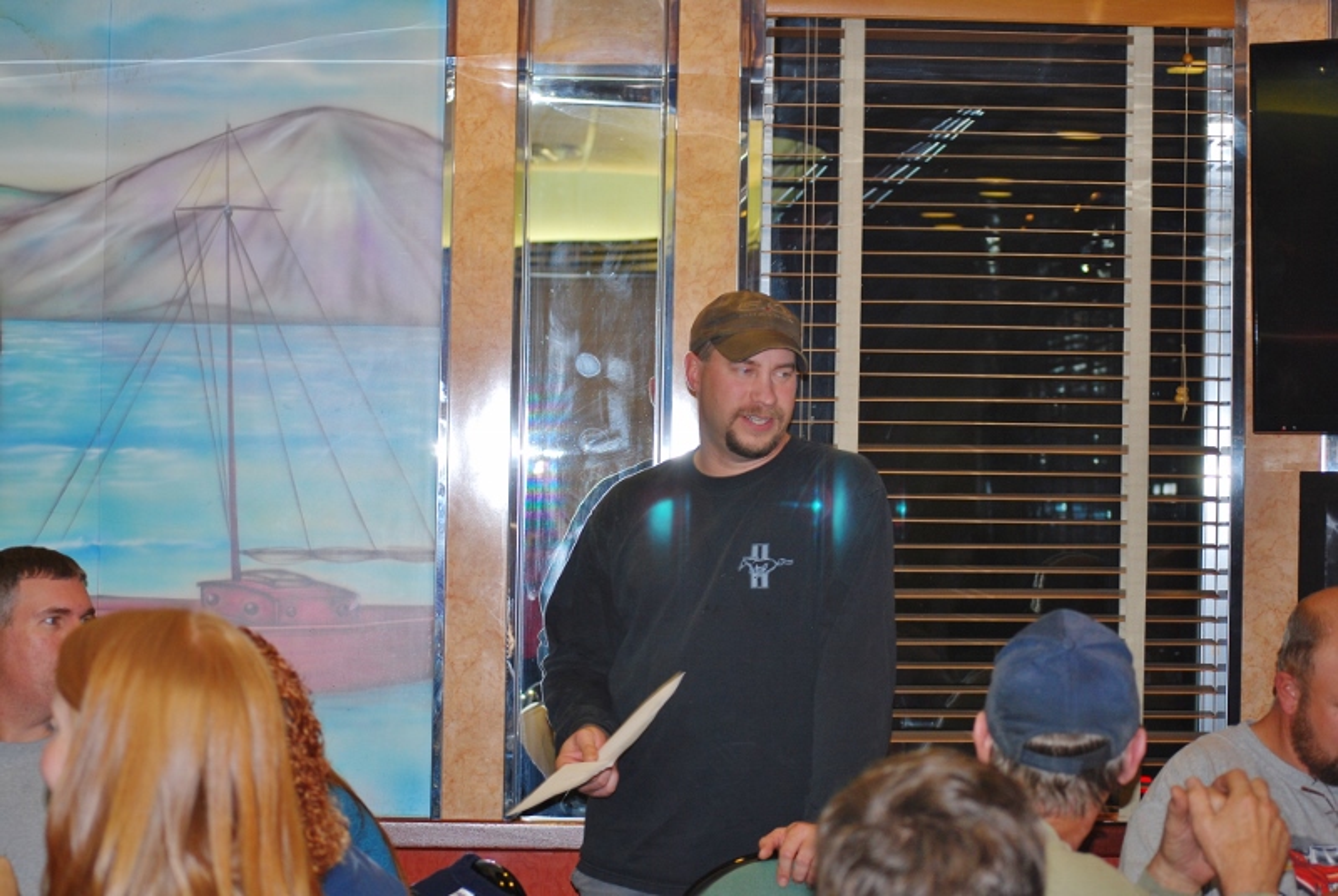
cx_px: 669
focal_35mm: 82
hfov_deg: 24.6
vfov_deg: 16.6
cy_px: 448
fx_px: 3071
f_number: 4.2
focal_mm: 55
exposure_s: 1/60
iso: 200
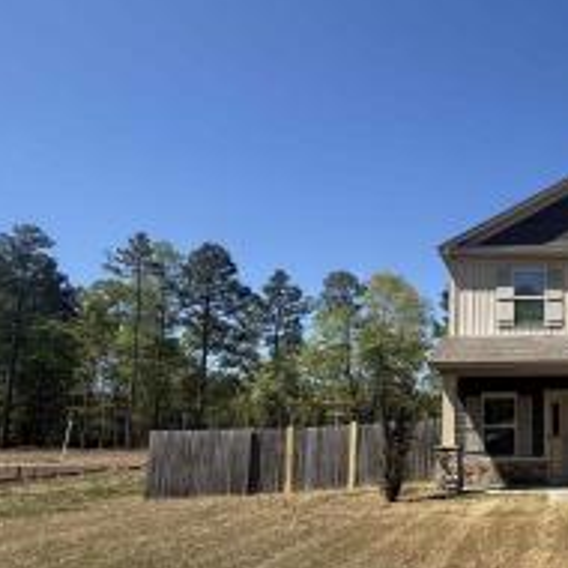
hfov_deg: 48.4
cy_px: 377
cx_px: 586
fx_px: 483
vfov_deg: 59.6
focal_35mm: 26
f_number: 2.2
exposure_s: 1/1698
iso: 50
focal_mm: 2.22
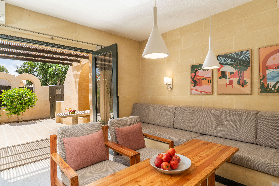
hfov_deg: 84.0
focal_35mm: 20
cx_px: 140
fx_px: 155
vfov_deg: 61.9
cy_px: 93
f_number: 10
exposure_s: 1/15
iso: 100
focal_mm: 20
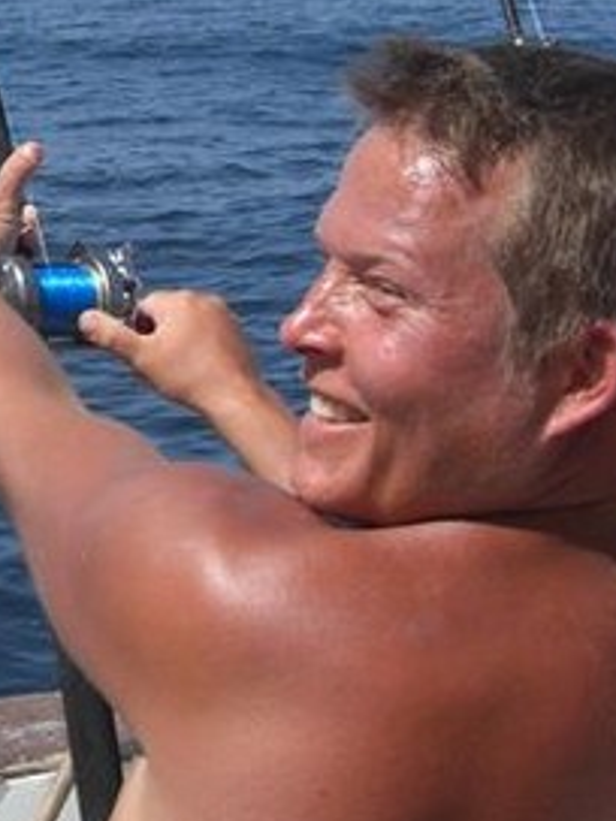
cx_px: -75
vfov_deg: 21.9
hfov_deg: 16.3
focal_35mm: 88
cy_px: 151
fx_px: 2088
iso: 80
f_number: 8
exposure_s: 1/200
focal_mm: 7.9
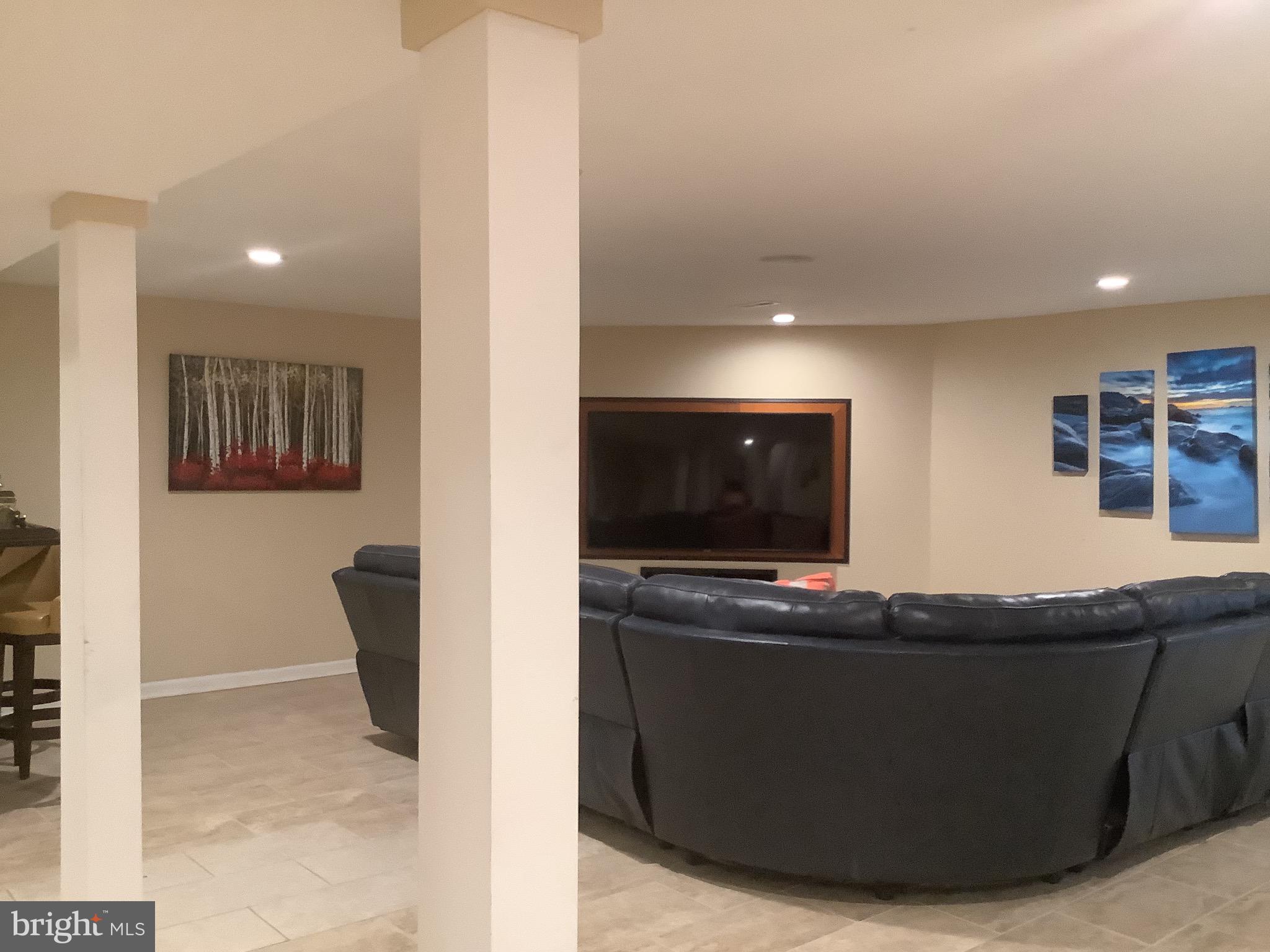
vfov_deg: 45.4
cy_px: 476
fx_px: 1137
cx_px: 635
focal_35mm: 31
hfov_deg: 58.4
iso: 250
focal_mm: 3.3
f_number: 2.4
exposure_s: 1/40
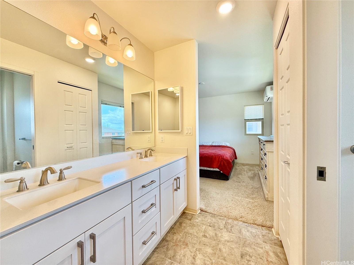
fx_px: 143
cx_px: 177
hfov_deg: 102.1
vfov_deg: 85.7
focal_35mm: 14
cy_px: 132
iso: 80
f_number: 2.2
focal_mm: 2.22
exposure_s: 1/120
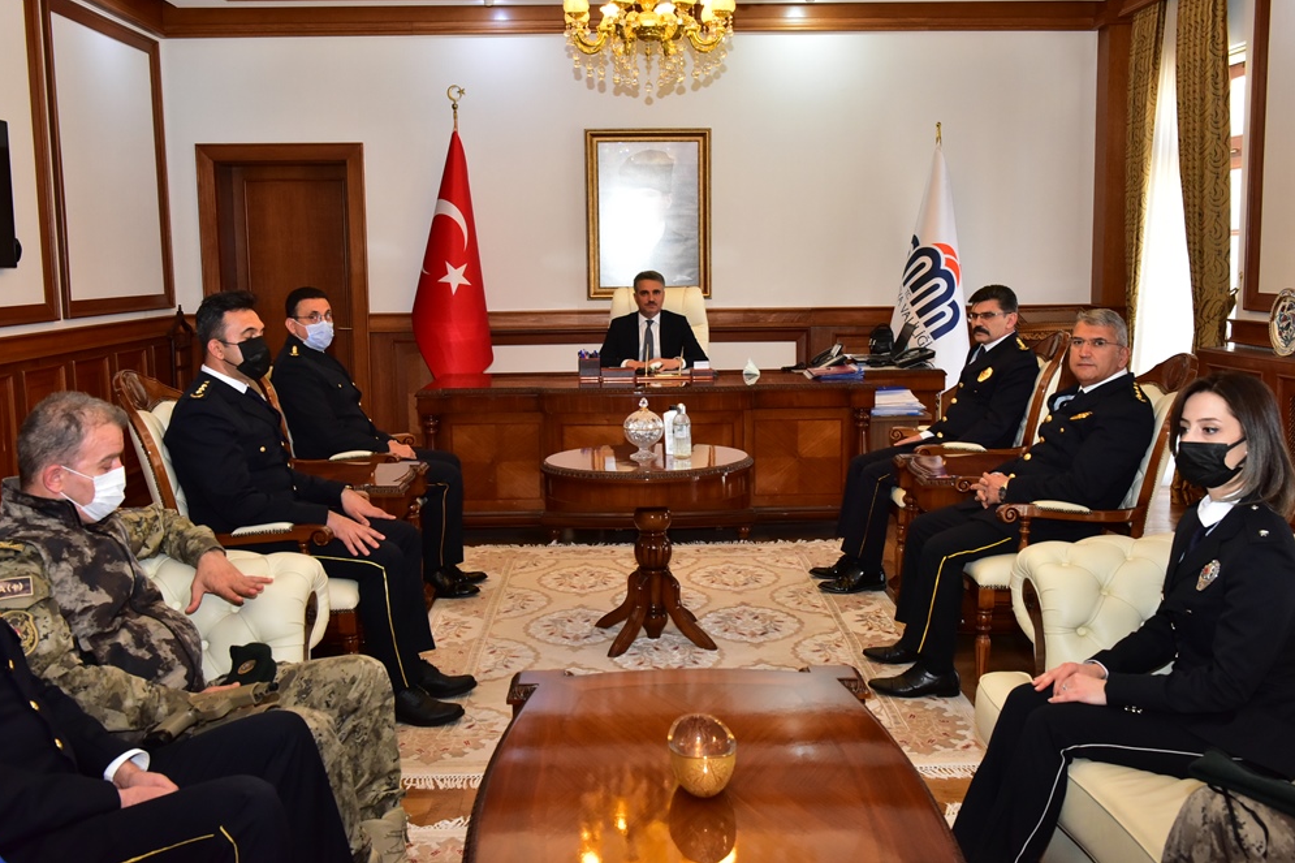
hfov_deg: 54.4
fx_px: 1259
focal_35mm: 35
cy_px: 420
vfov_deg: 37.8
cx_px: 649
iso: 3200
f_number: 9
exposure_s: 1/60
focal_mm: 34
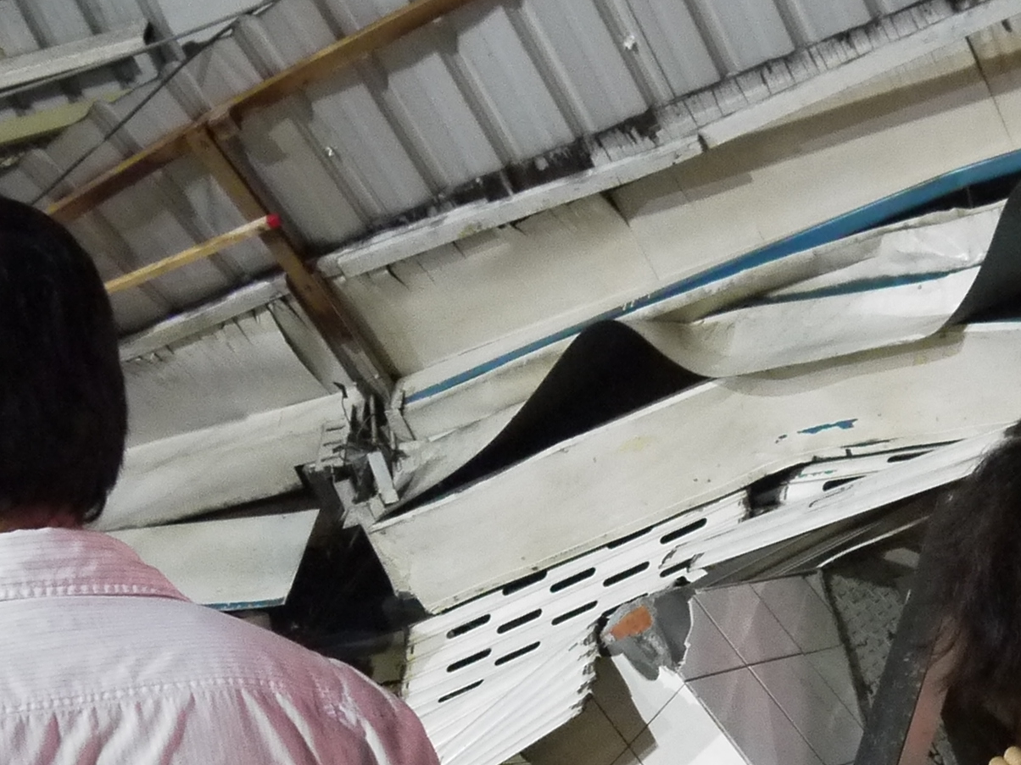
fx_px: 2743
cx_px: 631
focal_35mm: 93
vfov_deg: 15.7
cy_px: 714
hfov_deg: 21.0
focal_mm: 14
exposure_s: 1/13
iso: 800
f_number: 3.5
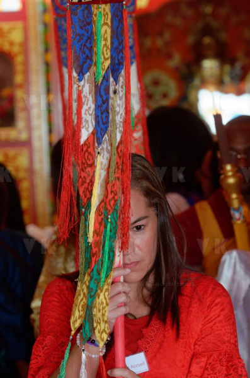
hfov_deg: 6.5
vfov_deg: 9.8
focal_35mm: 210
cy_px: 189
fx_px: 2199
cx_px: 125
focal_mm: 140
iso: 2000
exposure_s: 1/200
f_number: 5.6
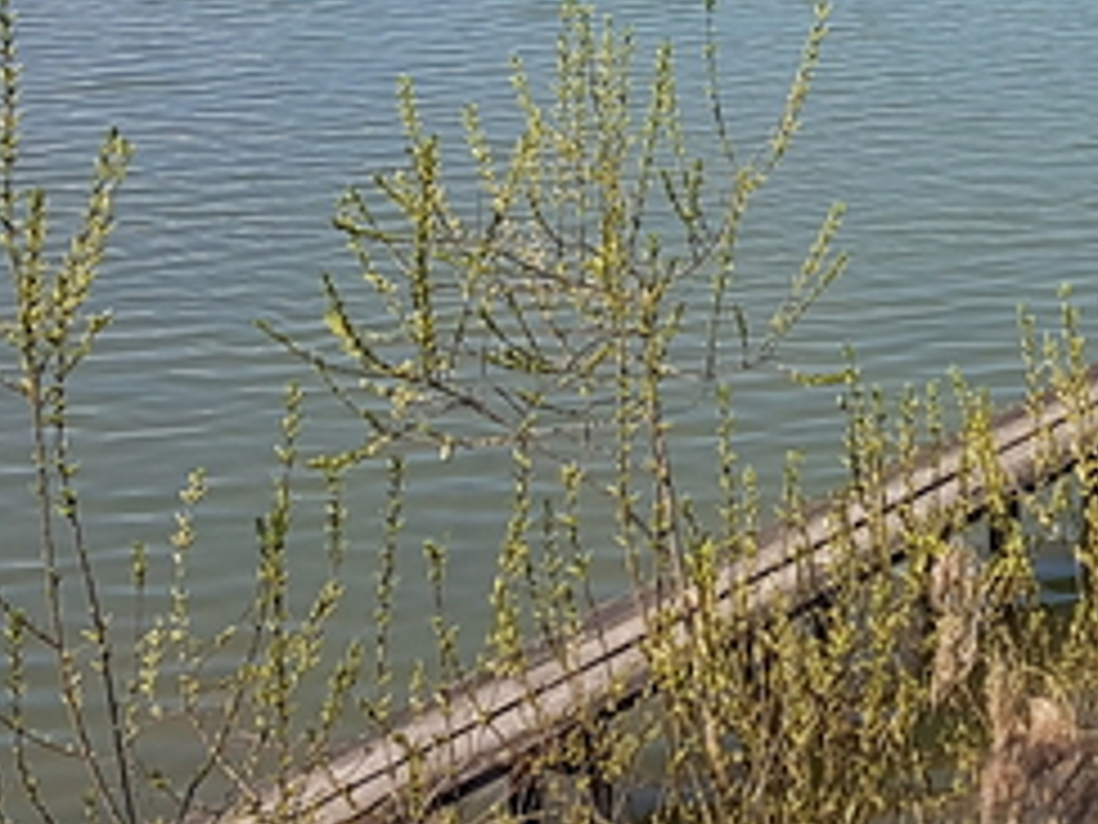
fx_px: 3045
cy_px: -335
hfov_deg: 19.8
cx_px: 1098
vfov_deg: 14.6
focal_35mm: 96
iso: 40
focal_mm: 4.2
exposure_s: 1/1824
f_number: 1.7
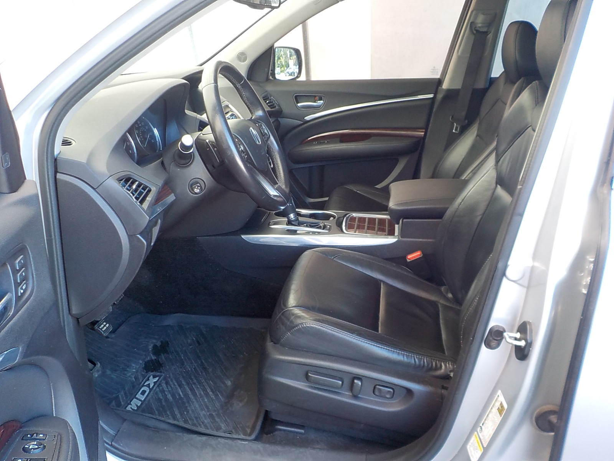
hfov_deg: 60.0
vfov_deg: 46.8
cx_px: 307
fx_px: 532
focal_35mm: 30
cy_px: 230
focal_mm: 4.1
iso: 160
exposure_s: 1/30
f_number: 3.3
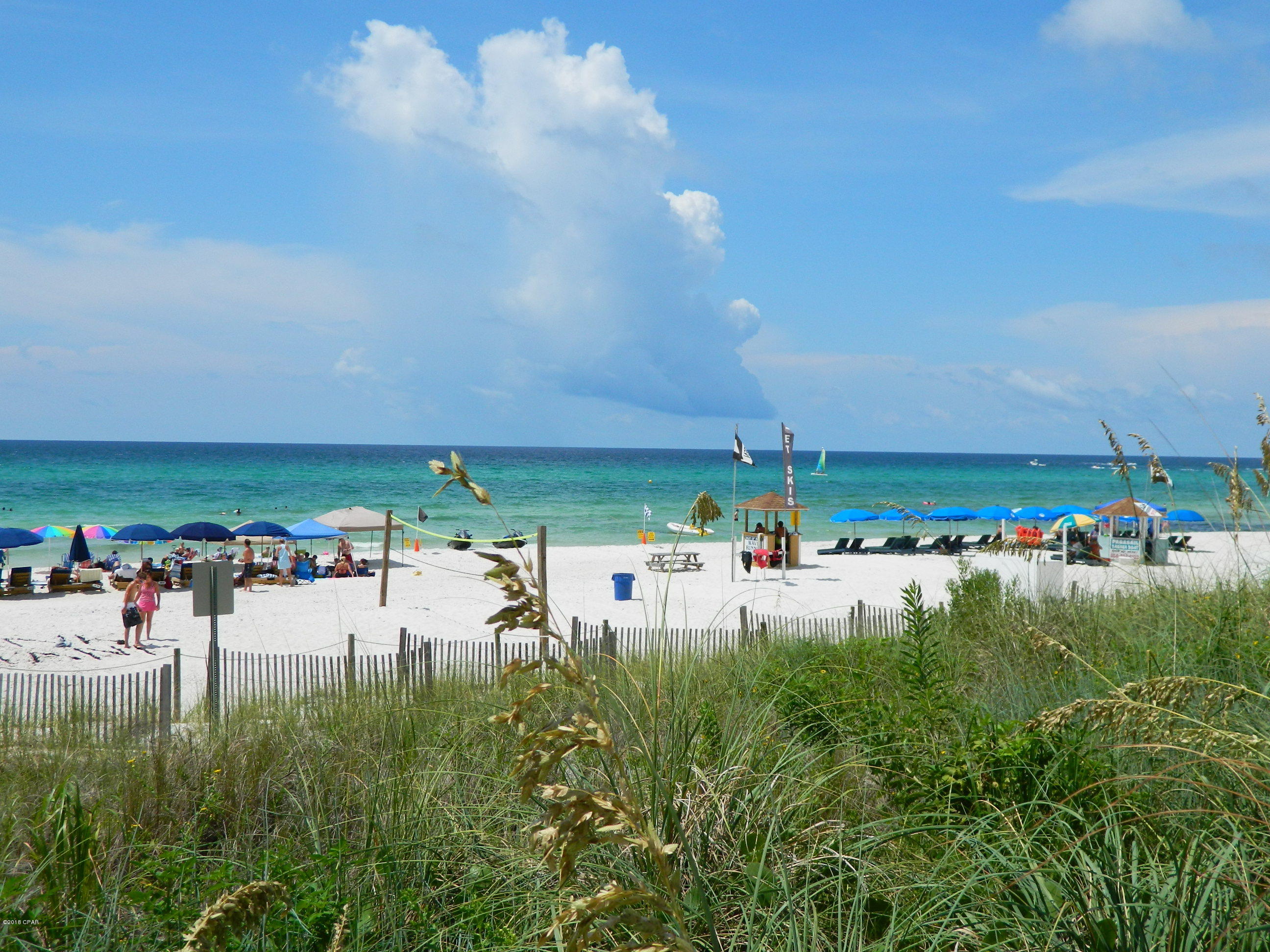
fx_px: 1284
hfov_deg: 52.6
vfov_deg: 40.7
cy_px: 476
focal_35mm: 35
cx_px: 635
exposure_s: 1/250
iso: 80
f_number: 9.4
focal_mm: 6.2
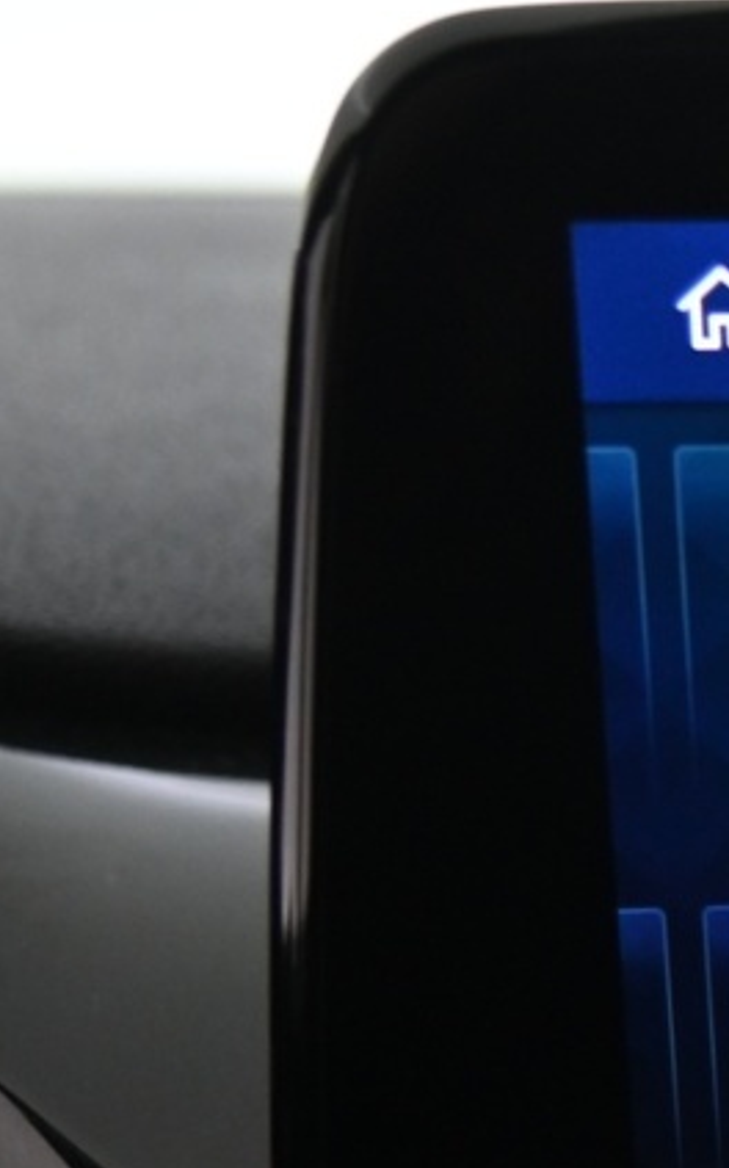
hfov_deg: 9.1
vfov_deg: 15.1
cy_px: 1414
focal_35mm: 133
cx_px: 1557
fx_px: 4232
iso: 2000
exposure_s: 1/40
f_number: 4
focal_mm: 34
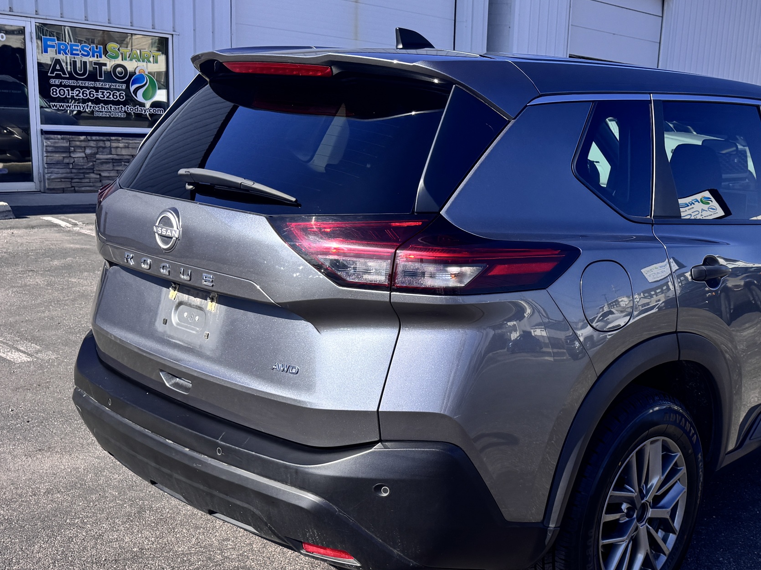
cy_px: 319
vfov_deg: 35.1
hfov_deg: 44.3
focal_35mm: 41
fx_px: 901
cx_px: 570
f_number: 1.78
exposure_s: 1/2506
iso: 80
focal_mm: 6.76
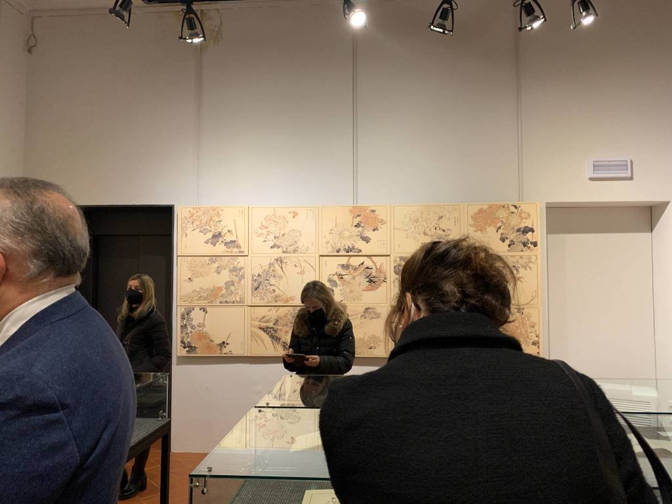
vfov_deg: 53.1
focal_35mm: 26
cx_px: 336
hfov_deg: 67.3
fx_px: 505
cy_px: 252
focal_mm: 4.25
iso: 320
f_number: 1.8
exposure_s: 1/60
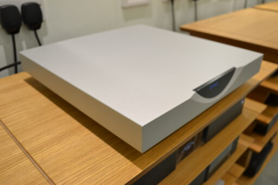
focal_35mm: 33
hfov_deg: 57.2
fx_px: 255
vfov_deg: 39.9
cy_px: 92
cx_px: 139
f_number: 3.8
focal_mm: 22
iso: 400
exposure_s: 1/20
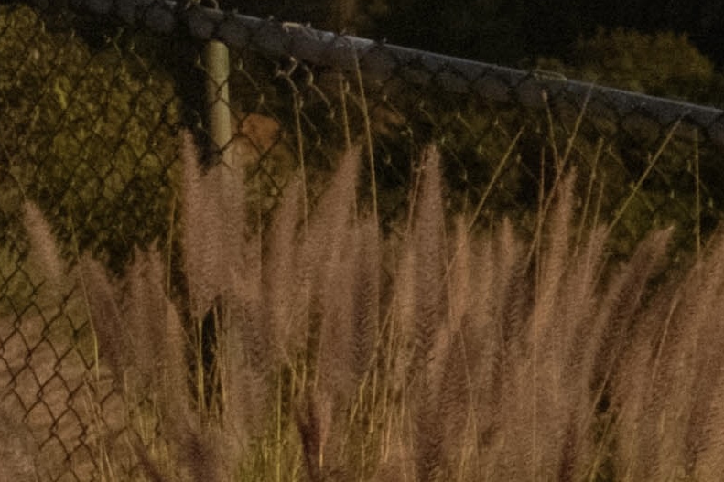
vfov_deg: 5.5
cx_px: 2399
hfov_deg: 7.1
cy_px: -343
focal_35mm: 247
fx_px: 4966
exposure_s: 1/1700
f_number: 5.6
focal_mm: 24
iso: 640
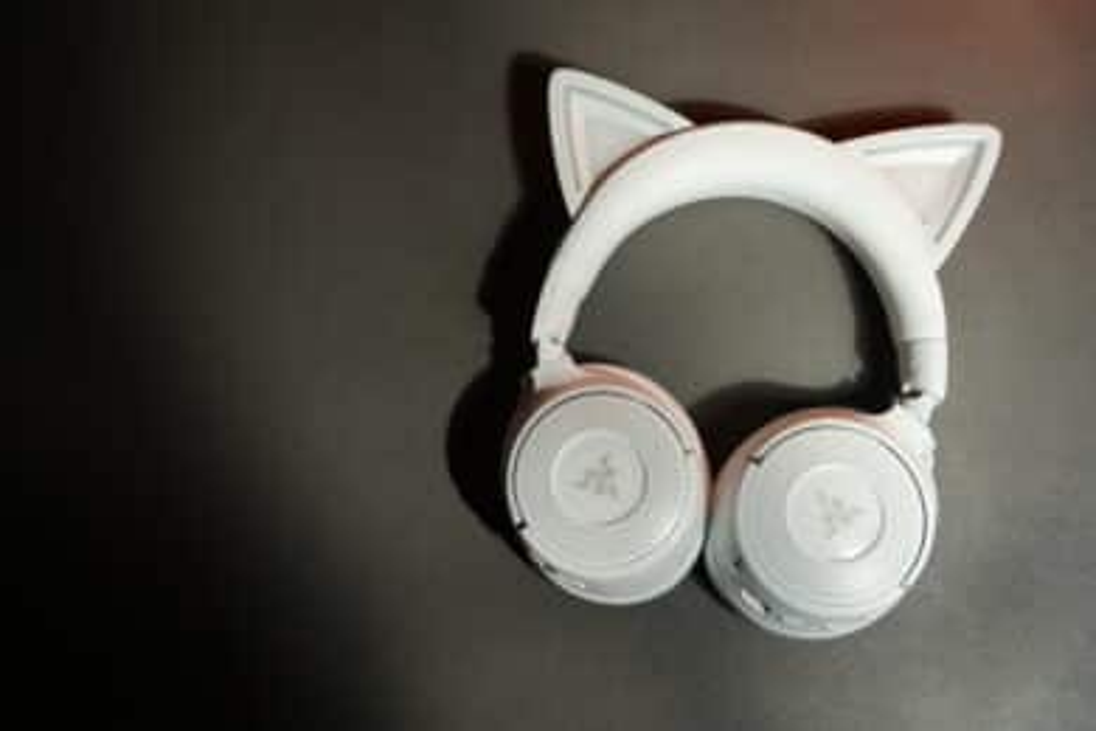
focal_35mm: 40
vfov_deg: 33.1
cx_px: 548
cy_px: 366
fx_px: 1230
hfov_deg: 48.0
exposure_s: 1/60
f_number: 3.2
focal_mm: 40.4
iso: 100
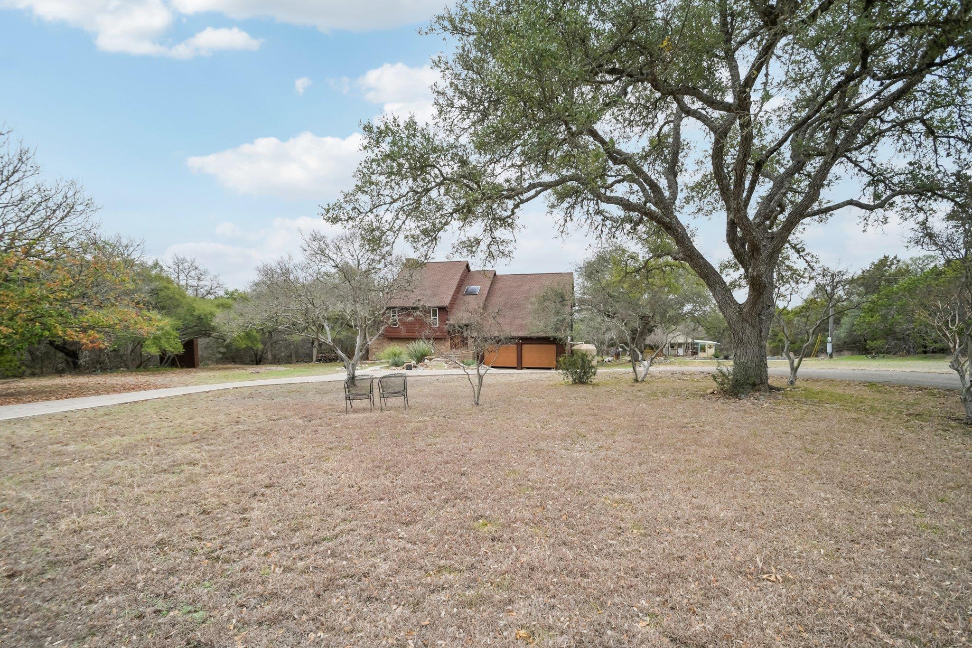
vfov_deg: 77.3
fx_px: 405
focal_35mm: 15
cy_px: 324
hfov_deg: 100.4
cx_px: 486
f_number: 8
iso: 400
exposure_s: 1/400
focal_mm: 10
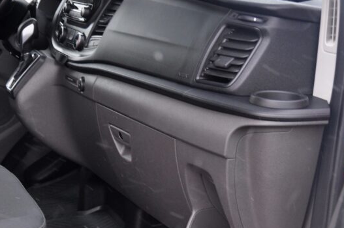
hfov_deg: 27.7
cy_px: 144
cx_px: 29
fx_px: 668
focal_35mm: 70
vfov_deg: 19.4
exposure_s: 1/25
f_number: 3.8
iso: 500
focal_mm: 24
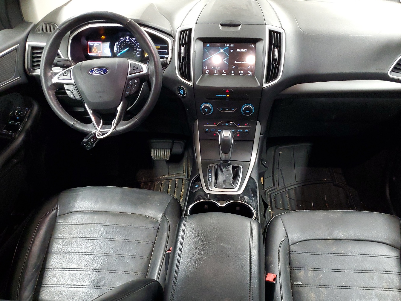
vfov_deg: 45.2
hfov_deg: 58.3
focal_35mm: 31
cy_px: 179
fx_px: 359
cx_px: 217
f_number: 1.5
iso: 282
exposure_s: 1/30
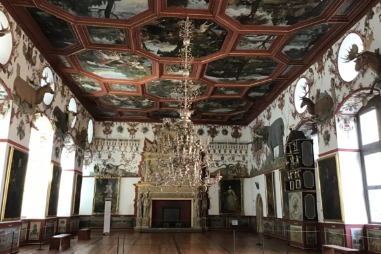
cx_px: 191
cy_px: 119
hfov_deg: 57.2
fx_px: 349
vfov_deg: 40.0
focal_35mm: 33
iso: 160
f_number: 2.4
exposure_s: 1/33
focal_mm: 3.3
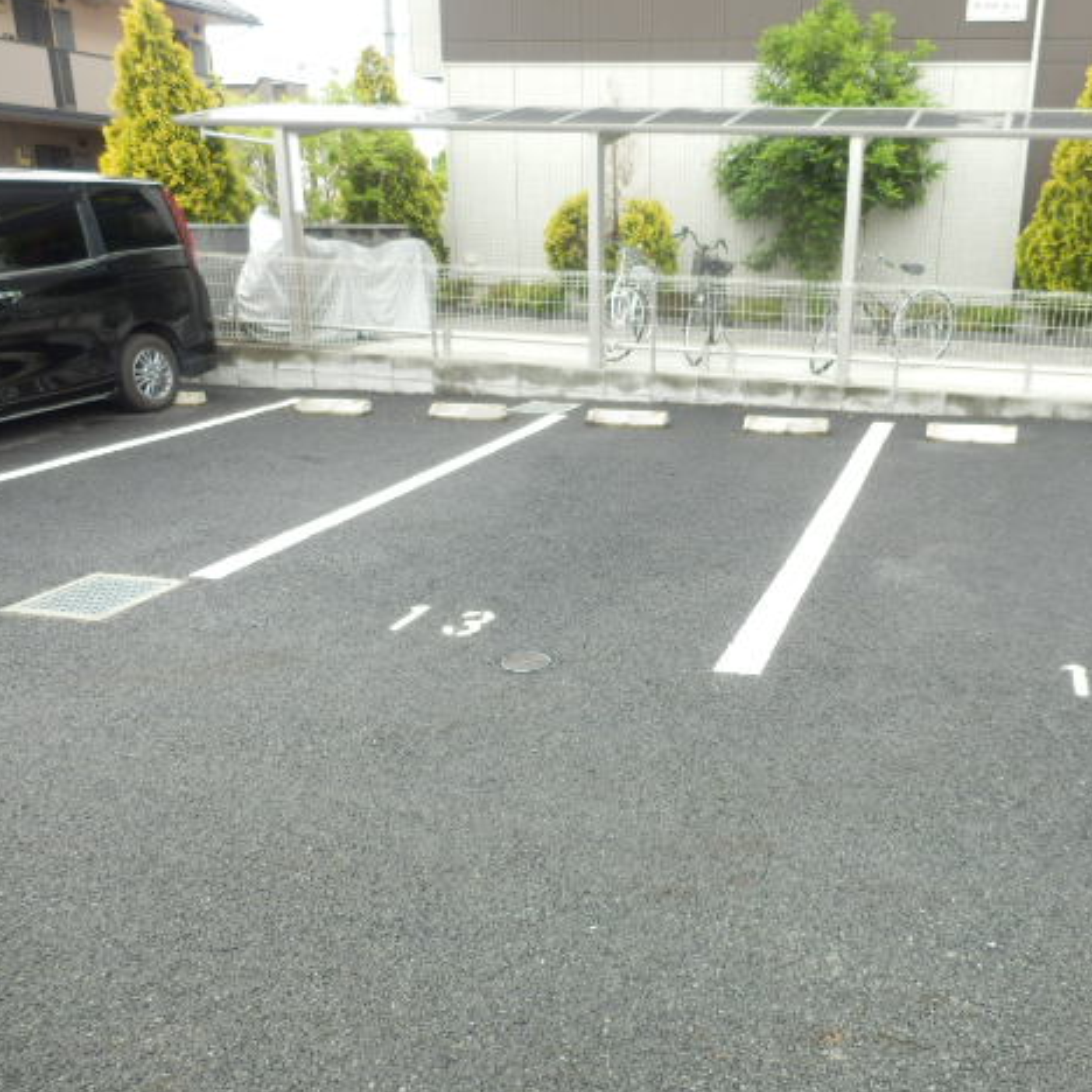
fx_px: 1035
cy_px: 537
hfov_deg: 54.5
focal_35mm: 29
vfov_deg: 55.6
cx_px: 730
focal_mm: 4.2
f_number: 3
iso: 80
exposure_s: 1/40
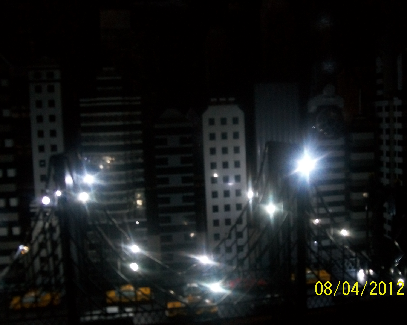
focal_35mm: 38
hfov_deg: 47.9
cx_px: 207
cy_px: 161
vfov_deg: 39.2
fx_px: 458
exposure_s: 1/8
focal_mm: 6
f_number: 2.7
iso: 240
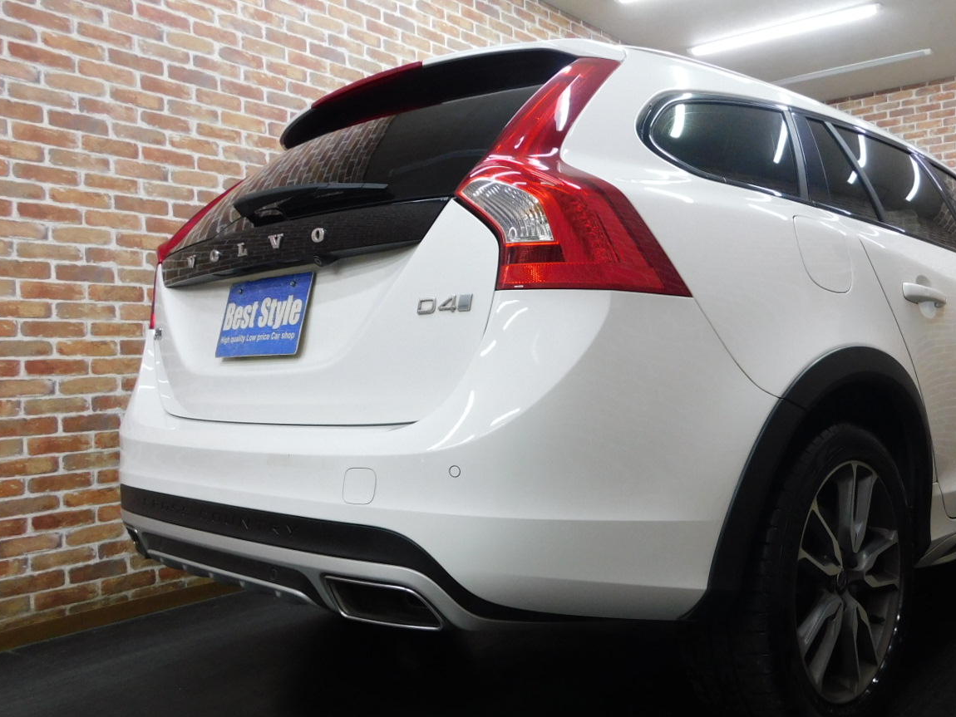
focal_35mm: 32
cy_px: 399
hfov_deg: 55.8
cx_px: 626
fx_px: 884
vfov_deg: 44.1
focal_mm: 4
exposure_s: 1/30
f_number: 3
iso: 200
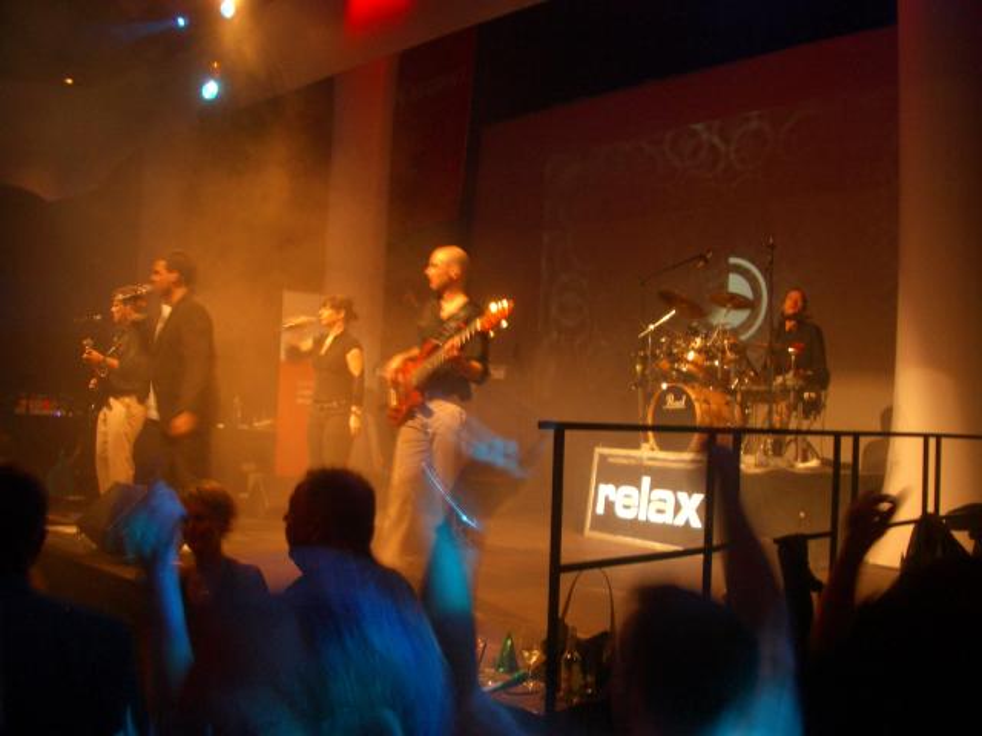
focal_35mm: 35
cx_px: 491
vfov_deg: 40.7
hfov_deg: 52.6
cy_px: 368
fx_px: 993
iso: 100
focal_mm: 5.8
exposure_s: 1/8
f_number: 2.6
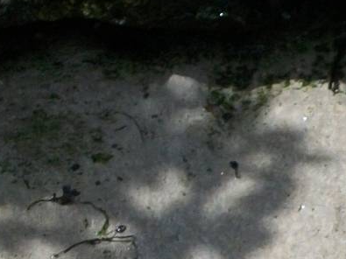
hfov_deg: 5.0
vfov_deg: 3.8
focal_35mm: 389
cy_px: 350
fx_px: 3887
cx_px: 620
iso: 111
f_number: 5.2
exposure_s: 1/500
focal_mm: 17.1
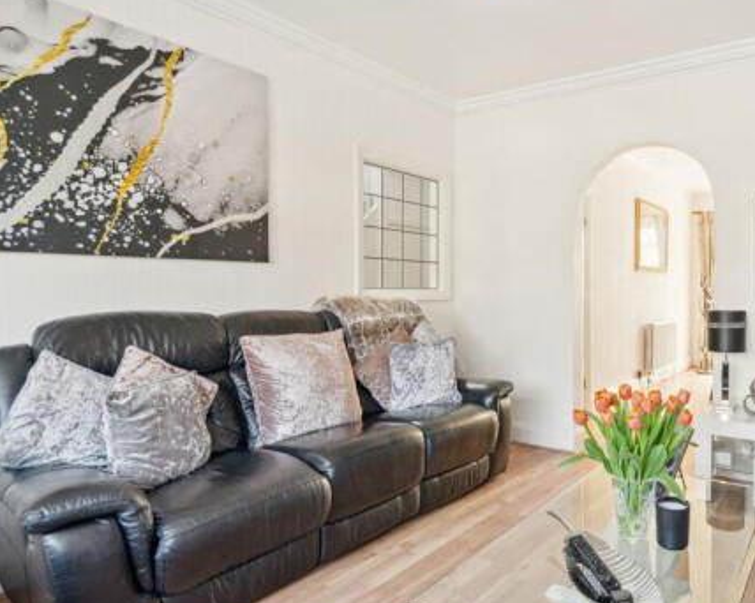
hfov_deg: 68.9
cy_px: 306
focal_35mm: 23
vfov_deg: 60.8
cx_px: 546
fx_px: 514
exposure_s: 1/80
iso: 640
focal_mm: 16
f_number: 5.6
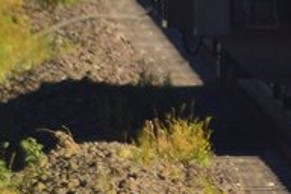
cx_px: 505
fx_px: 22745
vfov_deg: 0.5
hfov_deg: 0.7
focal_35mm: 2814
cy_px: -208
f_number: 8
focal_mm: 300
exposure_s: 1/400
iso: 200
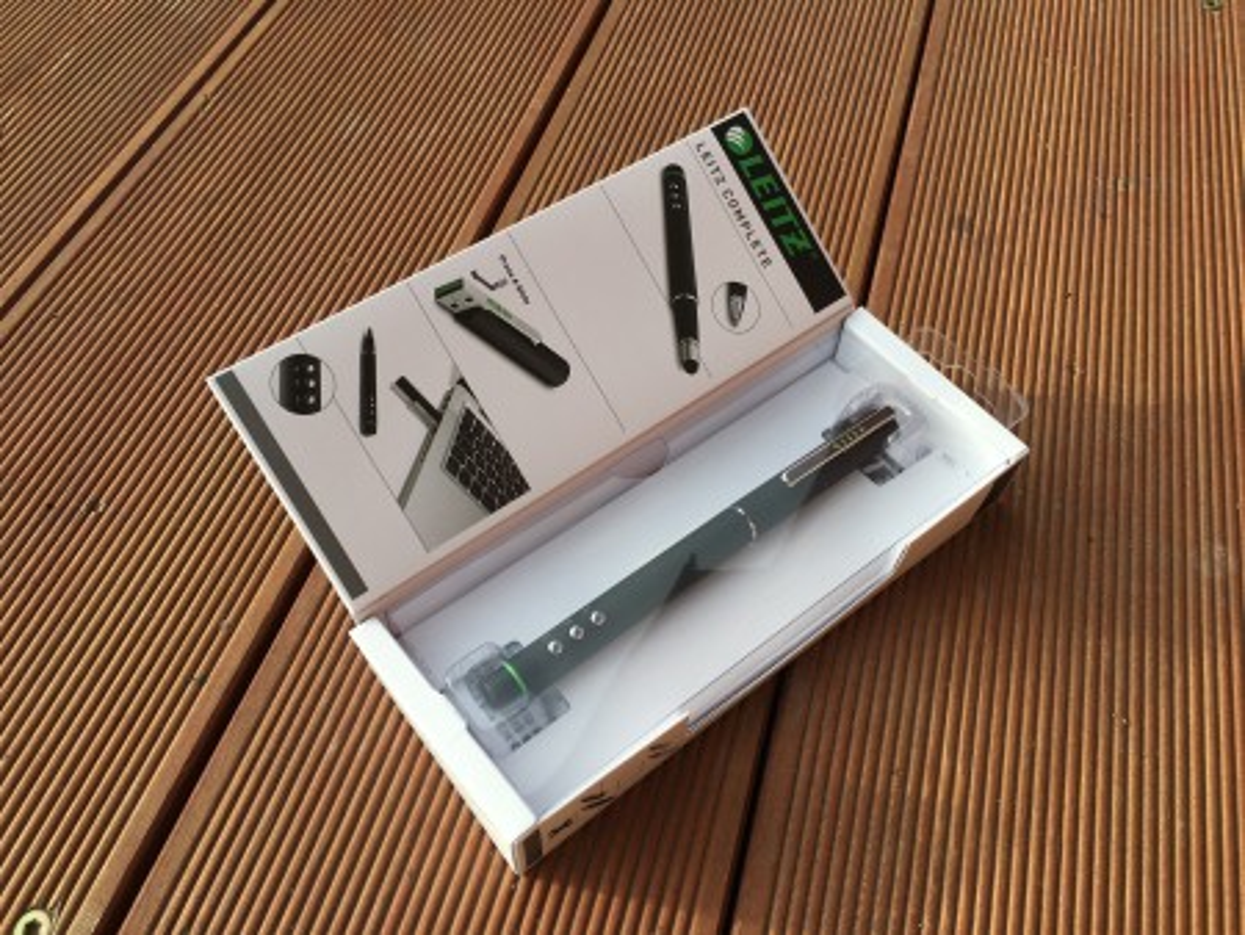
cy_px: 468
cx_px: 622
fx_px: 1044
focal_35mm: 29
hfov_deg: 61.6
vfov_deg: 48.3
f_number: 2.2
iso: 25
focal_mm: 4.15
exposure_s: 1/810
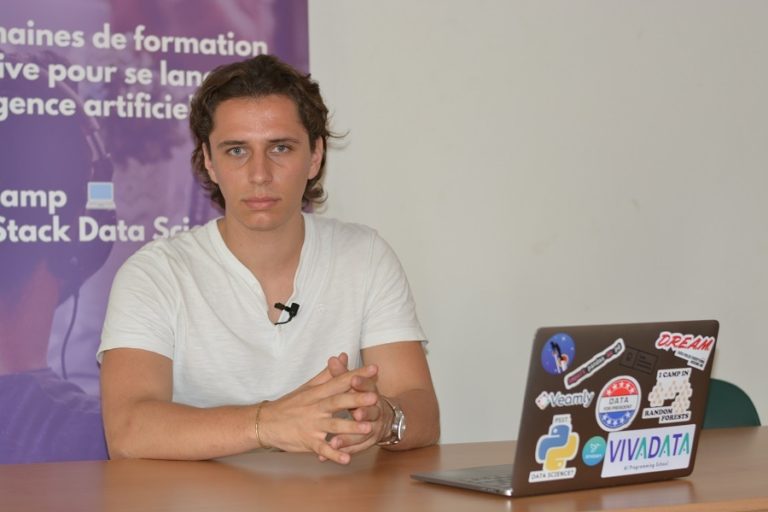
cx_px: 384
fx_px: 1600
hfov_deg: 27.0
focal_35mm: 75
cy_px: 256
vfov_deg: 18.2
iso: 400
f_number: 2.8
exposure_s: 1/100
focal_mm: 50
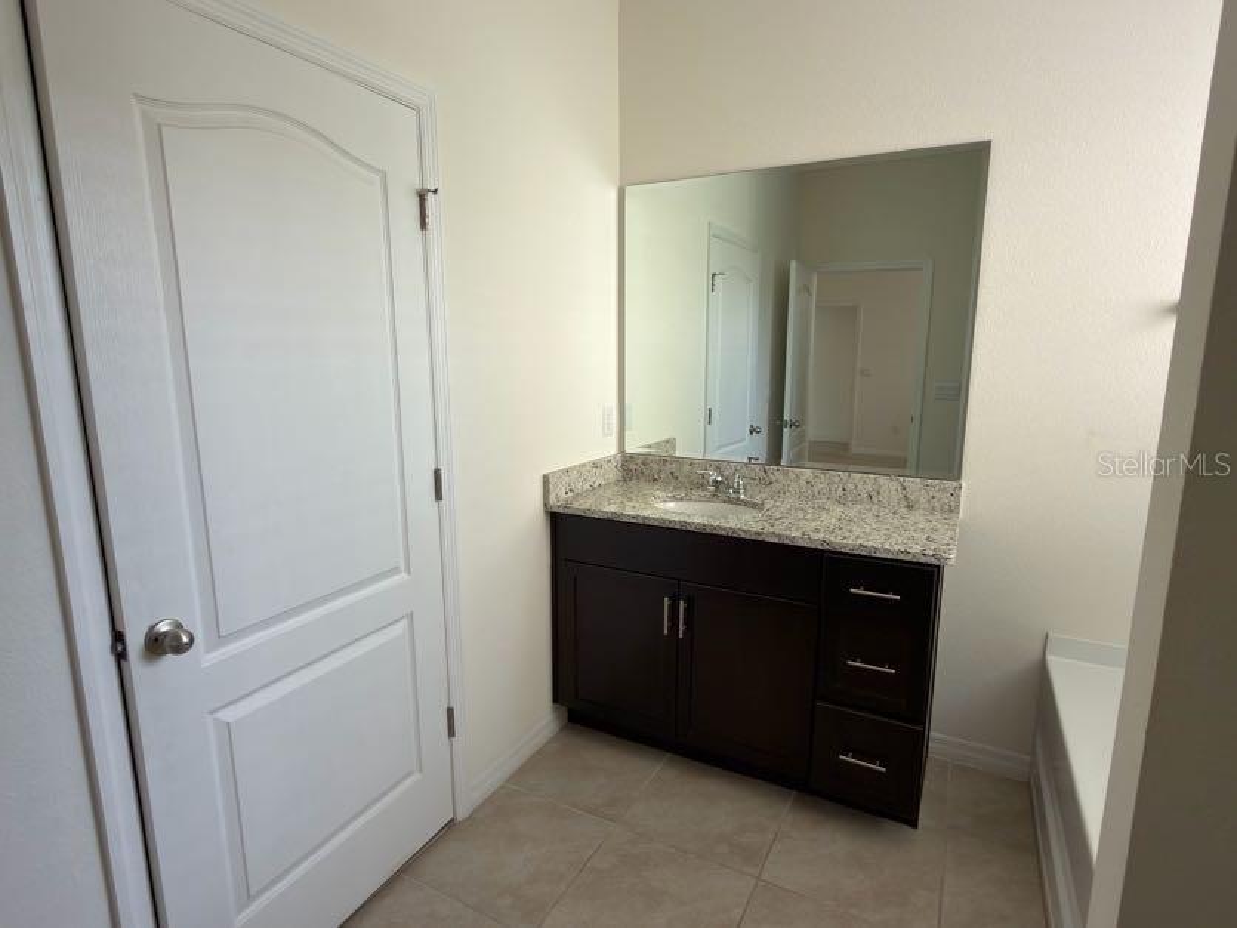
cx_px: 618
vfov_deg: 71.6
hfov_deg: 87.8
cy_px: 464
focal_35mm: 18
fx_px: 643
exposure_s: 1/41
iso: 50
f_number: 2.2
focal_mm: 2.22
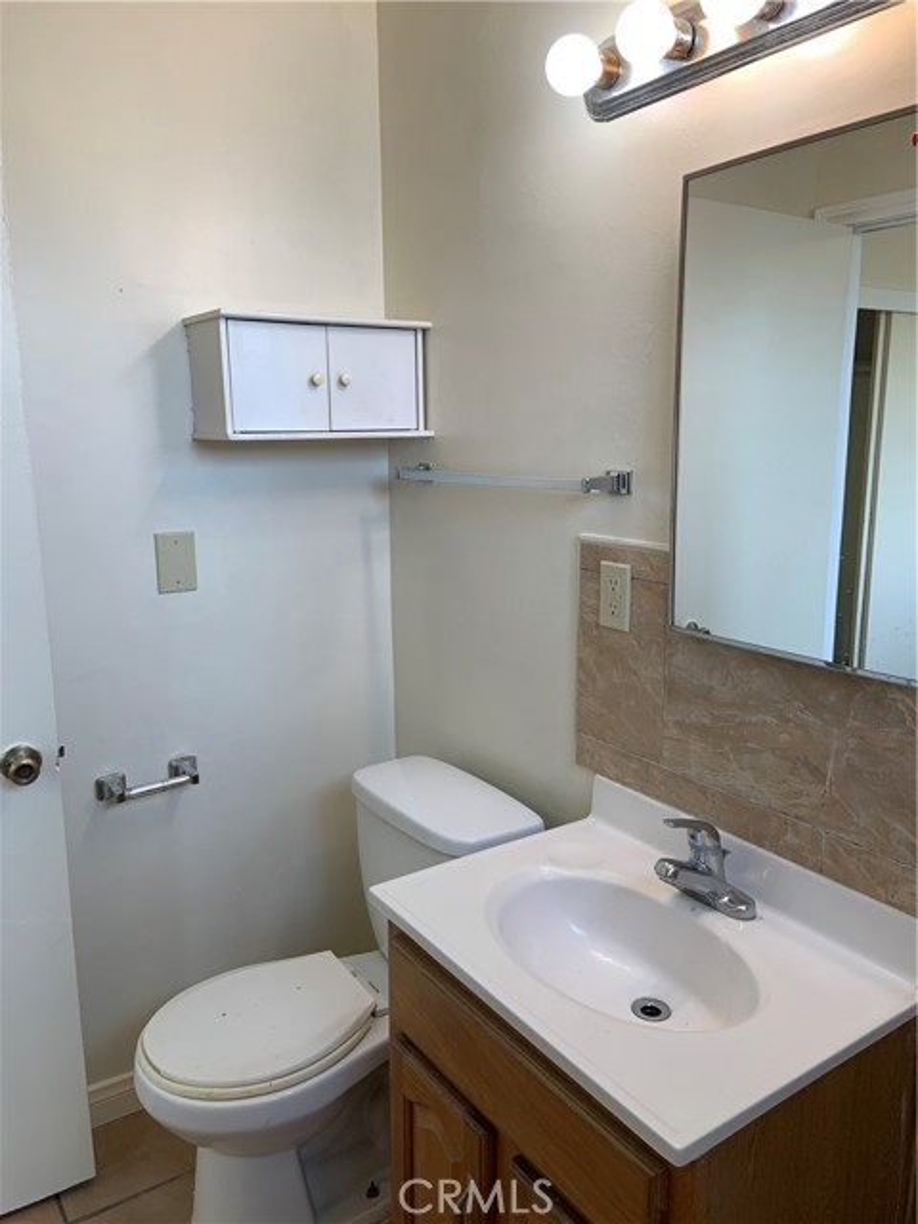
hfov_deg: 53.1
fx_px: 919
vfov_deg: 67.3
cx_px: 459
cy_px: 612
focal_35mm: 26
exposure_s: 1/120
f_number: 1.8
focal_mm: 4.25
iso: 50
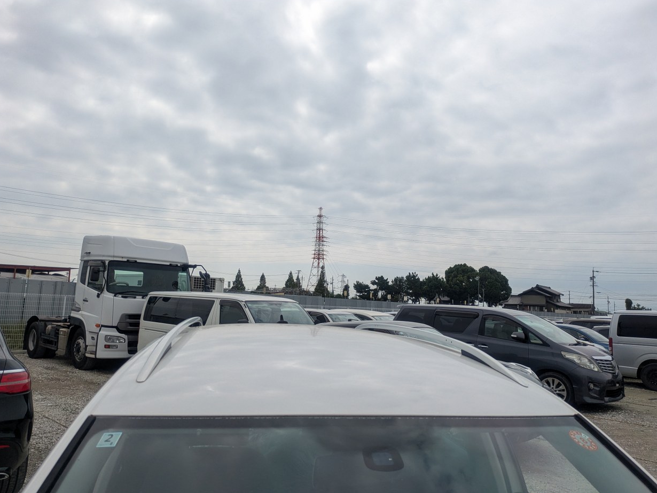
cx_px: 325
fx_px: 494
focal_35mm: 26
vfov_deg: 53.1
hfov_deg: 67.3
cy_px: 241
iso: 64
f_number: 1.89
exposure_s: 1/5917
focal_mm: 5.43
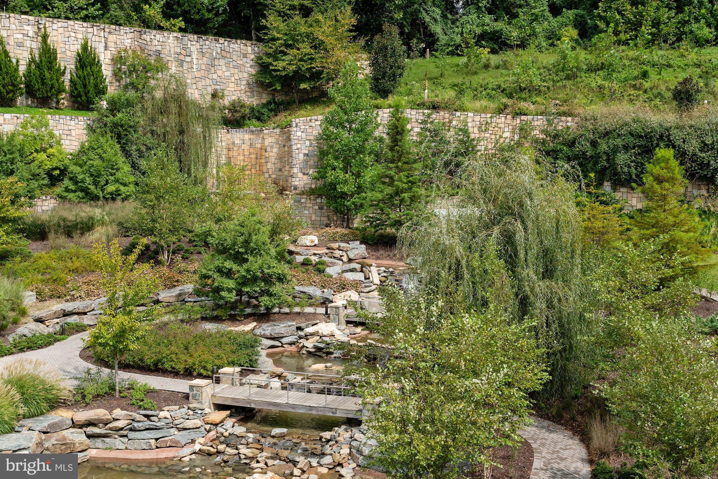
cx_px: 359
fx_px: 838
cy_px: 240
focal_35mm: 42
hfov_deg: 46.4
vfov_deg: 31.9
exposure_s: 1/640
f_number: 8
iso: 200
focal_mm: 28
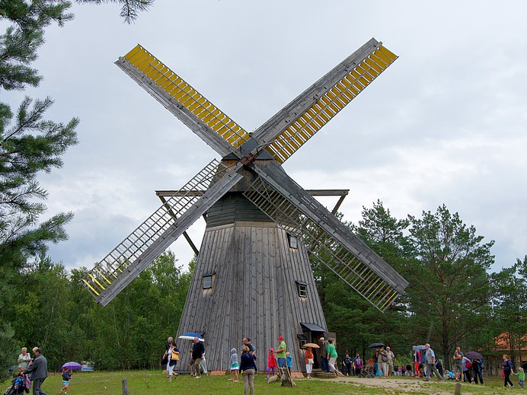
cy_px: 199
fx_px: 609
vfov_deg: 36.0
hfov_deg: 46.8
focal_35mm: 40
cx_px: 256
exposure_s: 1/320
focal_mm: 24
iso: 200
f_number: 9
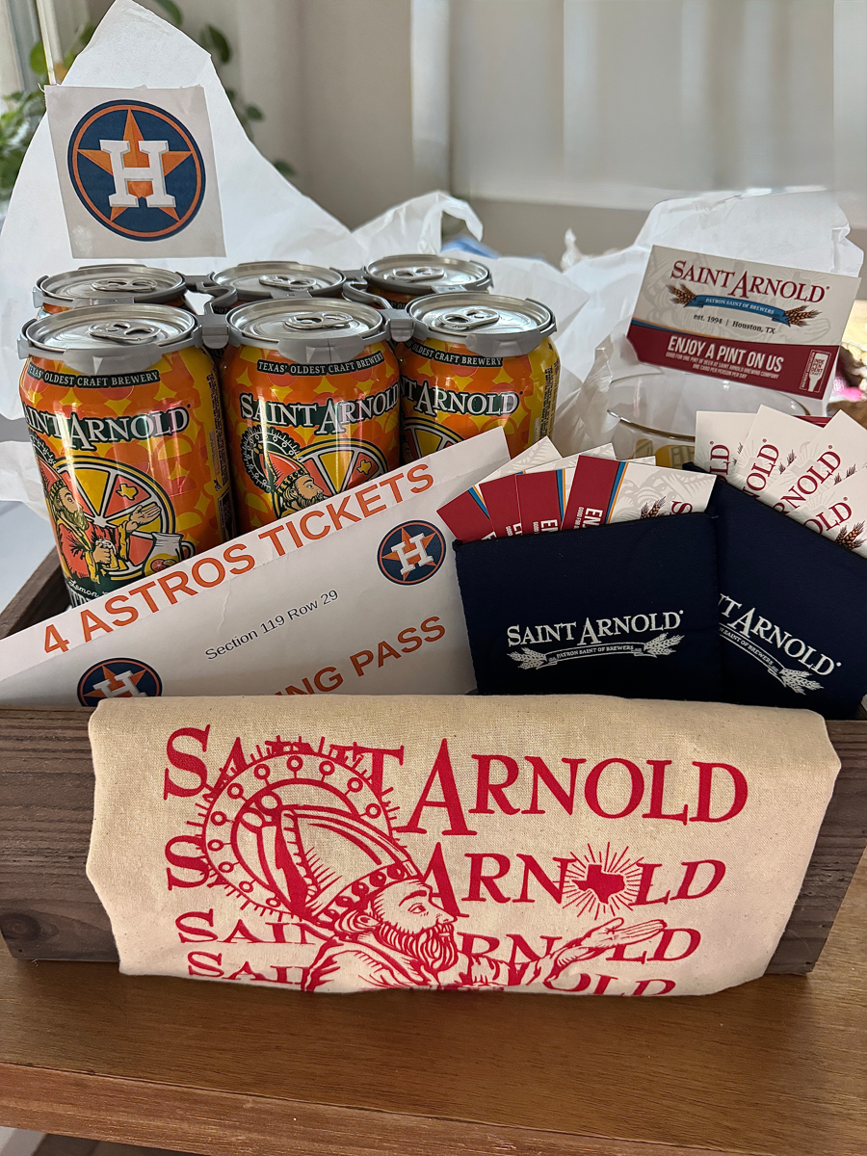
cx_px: 434
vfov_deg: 71.6
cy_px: 578
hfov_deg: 56.8
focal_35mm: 24
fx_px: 801
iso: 500
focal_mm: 6.76
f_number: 1.78
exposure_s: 1/60
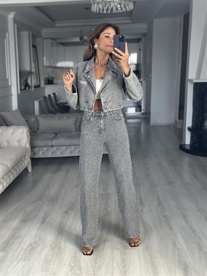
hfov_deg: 30.3
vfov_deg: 39.6
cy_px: 138
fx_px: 382
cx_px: 104
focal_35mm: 48
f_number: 1.78
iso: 125
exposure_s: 1/163
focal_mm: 6.86
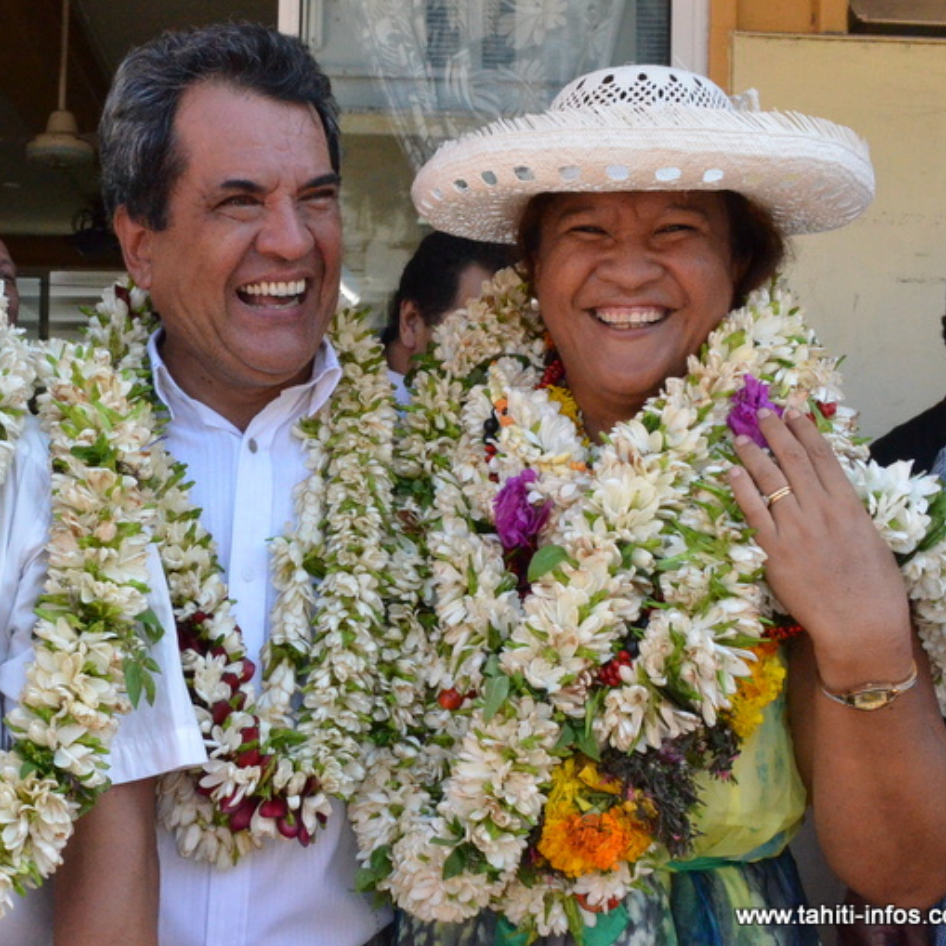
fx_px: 1113
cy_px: 467
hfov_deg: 44.9
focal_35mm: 36
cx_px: 273
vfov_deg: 46.0
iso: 5000
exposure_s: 1/800
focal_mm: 18
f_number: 14
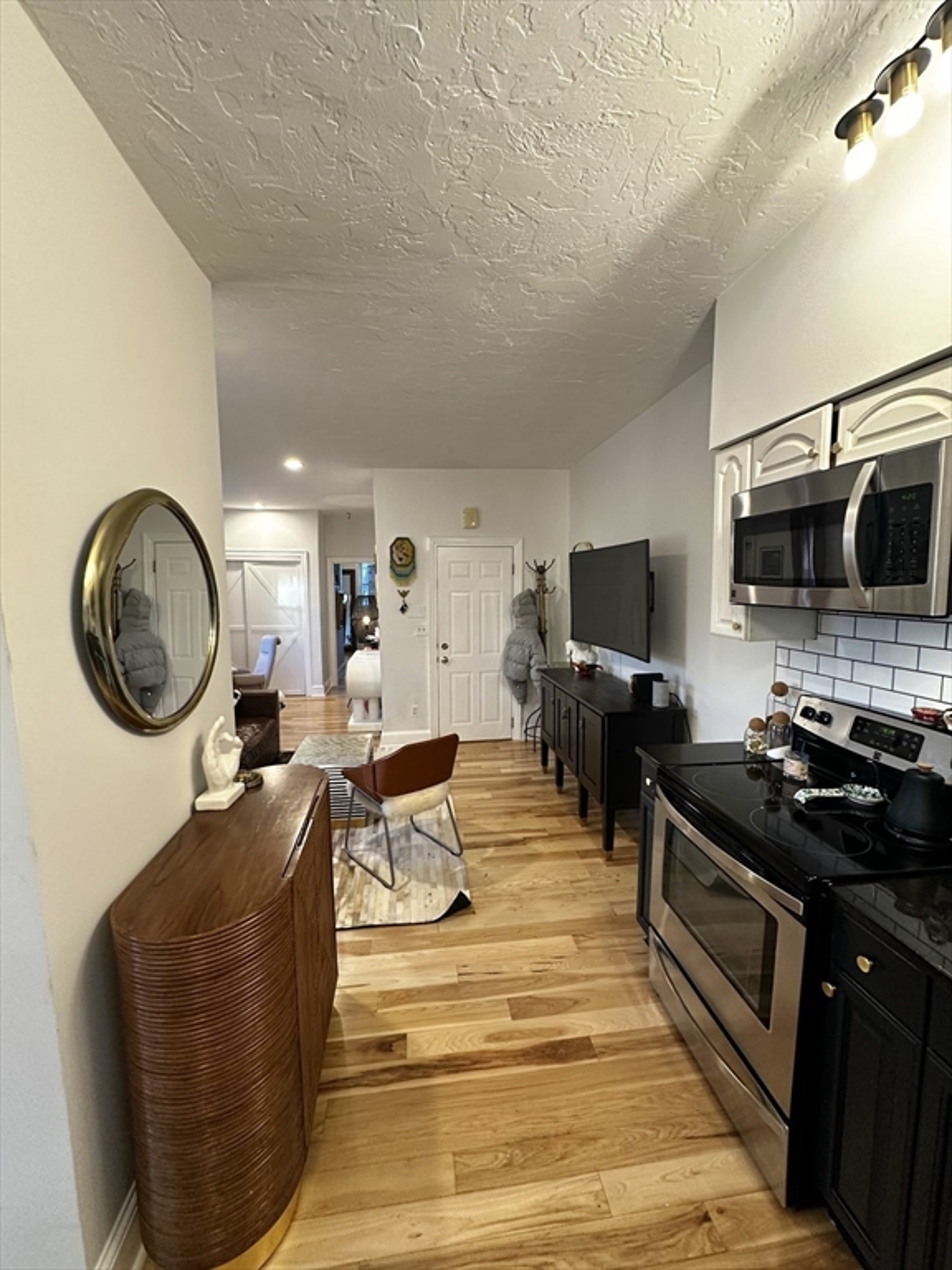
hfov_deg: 85.7
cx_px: 476
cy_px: 635
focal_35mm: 14
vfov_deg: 102.1
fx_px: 513
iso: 250
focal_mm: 2.22
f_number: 2.2
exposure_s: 1/60
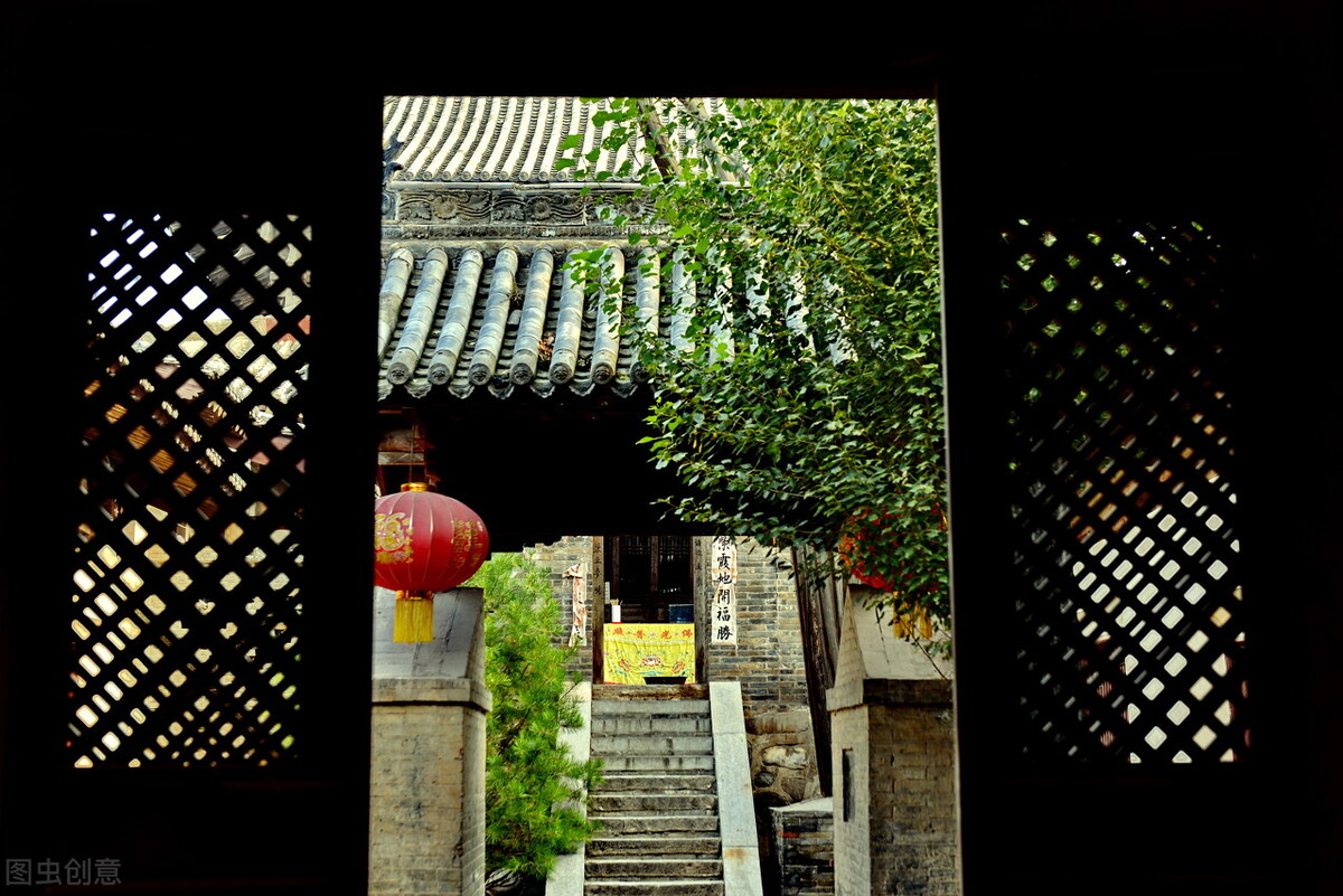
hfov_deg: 41.1
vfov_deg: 28.1
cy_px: 448
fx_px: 1791
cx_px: 672
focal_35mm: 48
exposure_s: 1/100
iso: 100
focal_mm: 48
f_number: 4.5
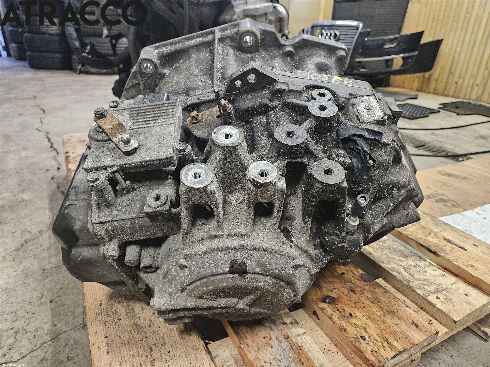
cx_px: 245
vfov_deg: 58.9
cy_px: 184
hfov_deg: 73.9
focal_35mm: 23
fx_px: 326
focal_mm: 5.4
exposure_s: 1/50
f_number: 1.8
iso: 640
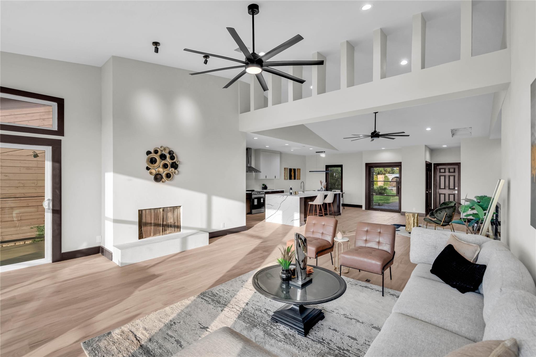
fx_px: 238
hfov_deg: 96.7
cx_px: 268
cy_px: 178
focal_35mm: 16
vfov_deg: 73.7
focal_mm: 16
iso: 125
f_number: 8
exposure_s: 1/30
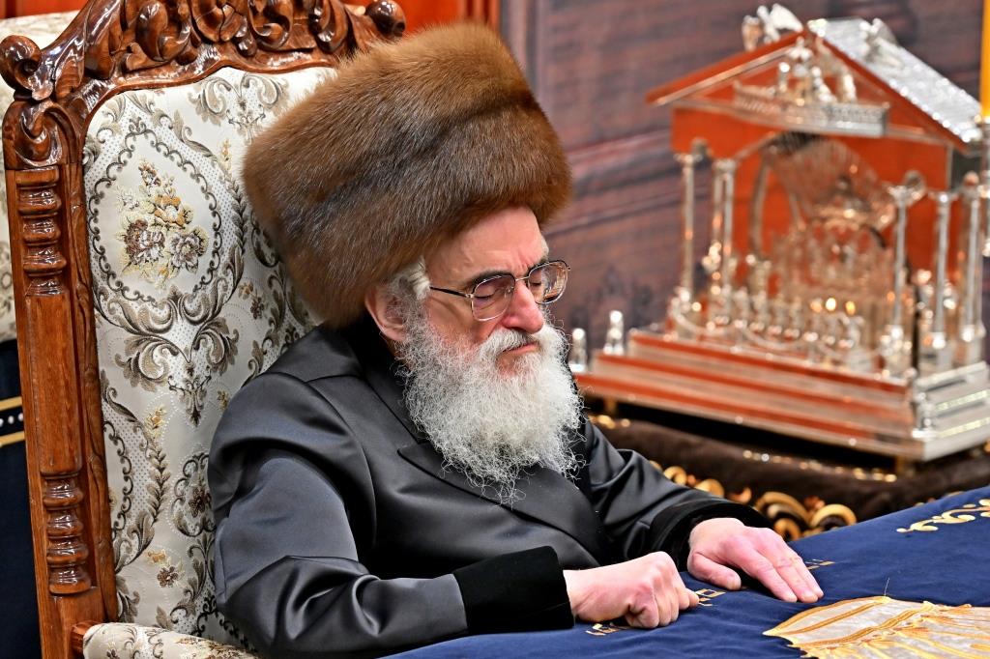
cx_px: 495
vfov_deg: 7.6
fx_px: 4948
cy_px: 330
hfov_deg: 11.4
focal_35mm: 180
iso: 640
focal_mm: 120
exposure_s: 1/200
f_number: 4
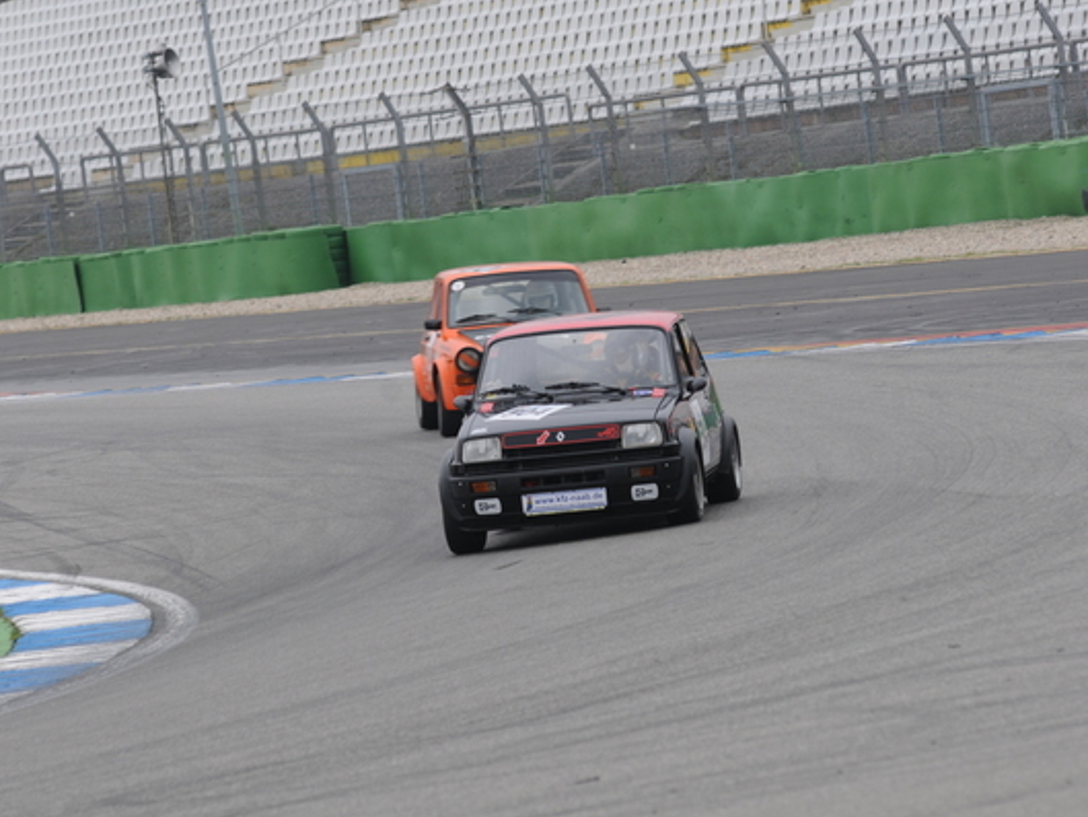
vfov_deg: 4.5
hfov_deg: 6.1
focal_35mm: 327
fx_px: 10280
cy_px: 408
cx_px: 603
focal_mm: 200
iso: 200
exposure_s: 1/320
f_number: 5.6
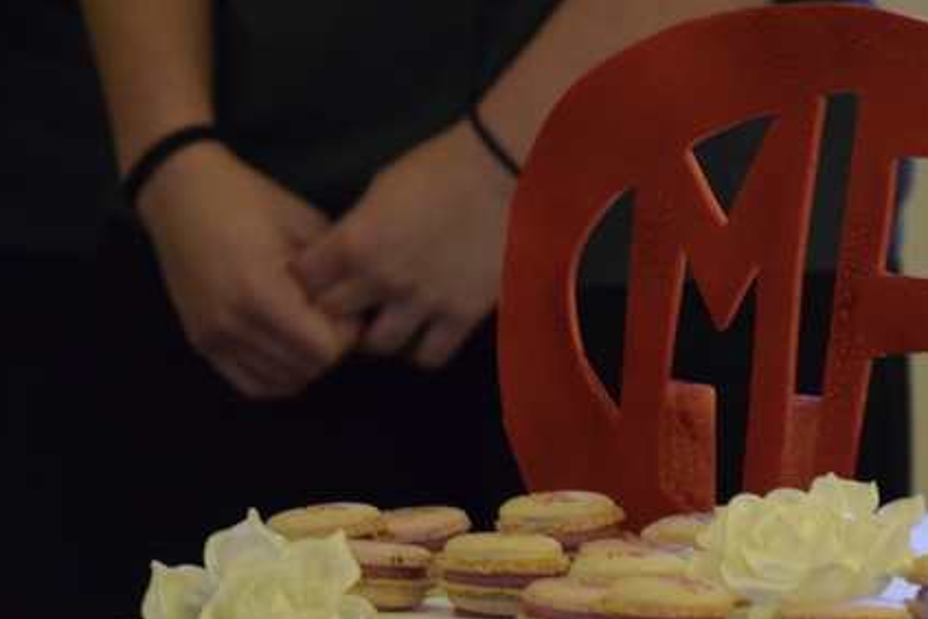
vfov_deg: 3.5
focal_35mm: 389
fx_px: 10027
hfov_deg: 5.3
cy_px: 430
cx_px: 745
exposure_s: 1/60
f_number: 5.6
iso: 3200
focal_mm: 140
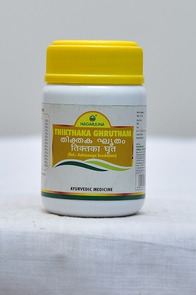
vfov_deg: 27.0
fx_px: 613
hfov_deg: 18.2
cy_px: 148
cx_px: 98
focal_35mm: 75
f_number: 4
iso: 1600
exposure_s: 1/125
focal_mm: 75
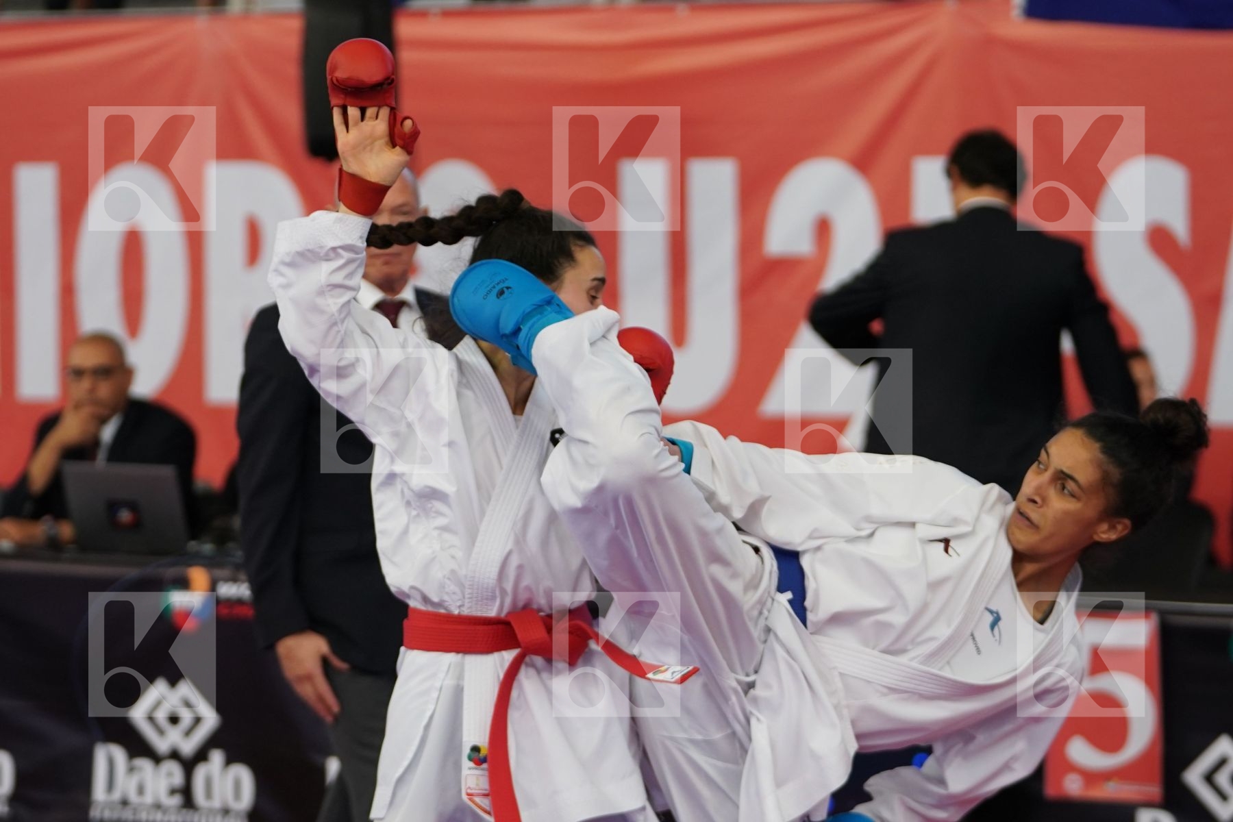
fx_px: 4760
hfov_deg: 14.8
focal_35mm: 139
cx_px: 616
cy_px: 411
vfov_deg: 9.9
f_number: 2.8
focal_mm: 93
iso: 1250
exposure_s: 1/800
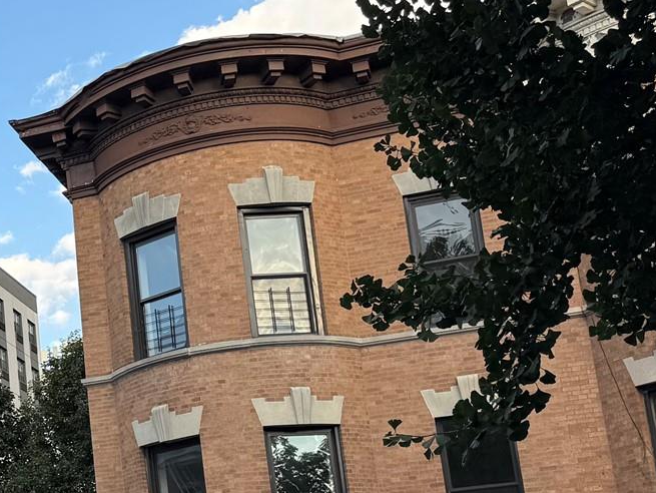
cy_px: 383
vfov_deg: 19.5
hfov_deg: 23.1
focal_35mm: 75
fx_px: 1422
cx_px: -190
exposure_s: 1/1005
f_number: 1.78
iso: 80
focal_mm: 6.76
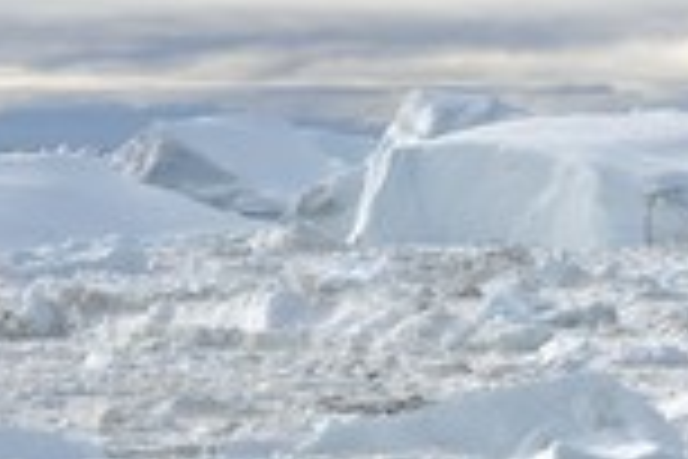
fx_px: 5752
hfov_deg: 6.8
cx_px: 832
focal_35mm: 301
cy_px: 446
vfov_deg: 4.6
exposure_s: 1/320
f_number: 16
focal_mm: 110
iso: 400
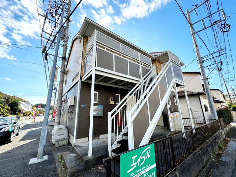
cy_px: 88
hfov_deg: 102.1
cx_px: 118
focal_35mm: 14
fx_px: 95
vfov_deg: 85.7
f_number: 2.2
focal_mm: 2.22
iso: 40
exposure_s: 1/525
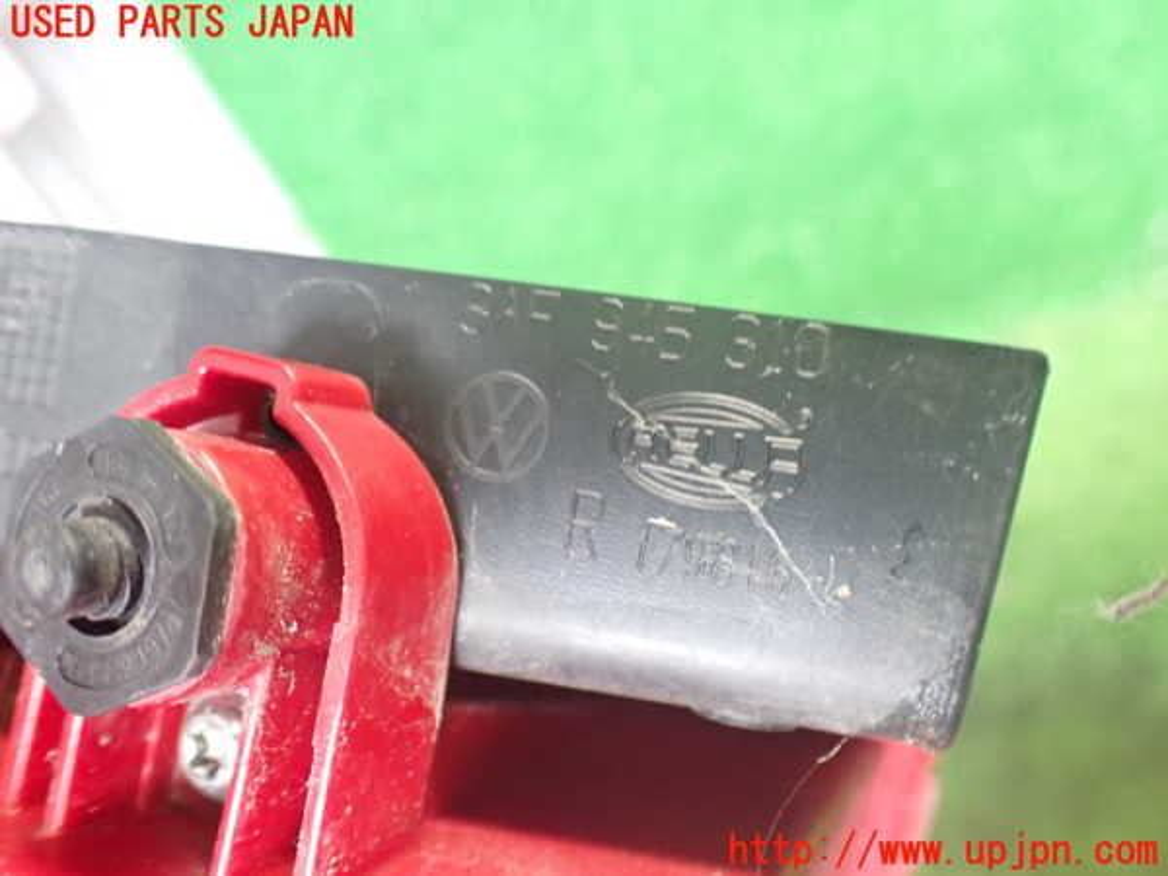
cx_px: 584
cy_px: 438
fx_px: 1012
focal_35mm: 30
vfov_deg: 46.8
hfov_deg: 60.0
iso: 1000
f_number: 2.3
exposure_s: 1/30
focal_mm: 5.4
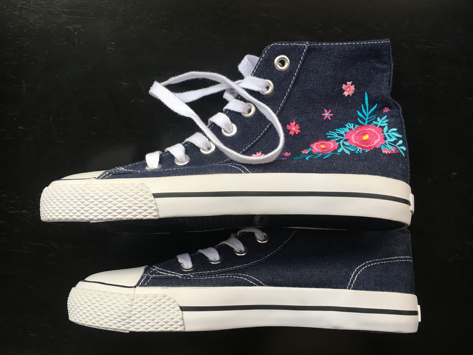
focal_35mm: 29
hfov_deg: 61.7
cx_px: 236
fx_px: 396
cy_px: 178
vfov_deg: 48.2
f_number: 2.2
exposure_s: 1/30
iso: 25
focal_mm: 4.15
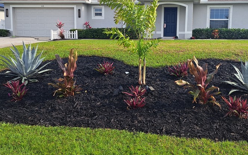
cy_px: 65
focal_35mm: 39
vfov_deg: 32.7
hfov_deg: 50.2
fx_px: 264
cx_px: 143
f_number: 1.8
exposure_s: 1/1116
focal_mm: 5.23
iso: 50
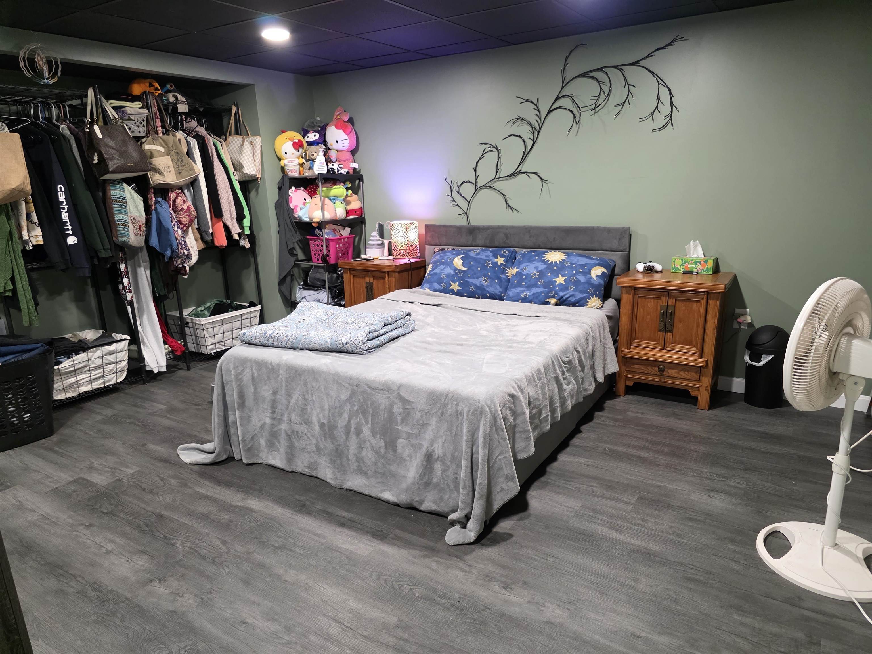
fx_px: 579
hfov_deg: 73.9
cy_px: 327
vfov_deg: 58.9
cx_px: 436
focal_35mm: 23
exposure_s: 1/120
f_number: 1.7
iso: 1000
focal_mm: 6.3
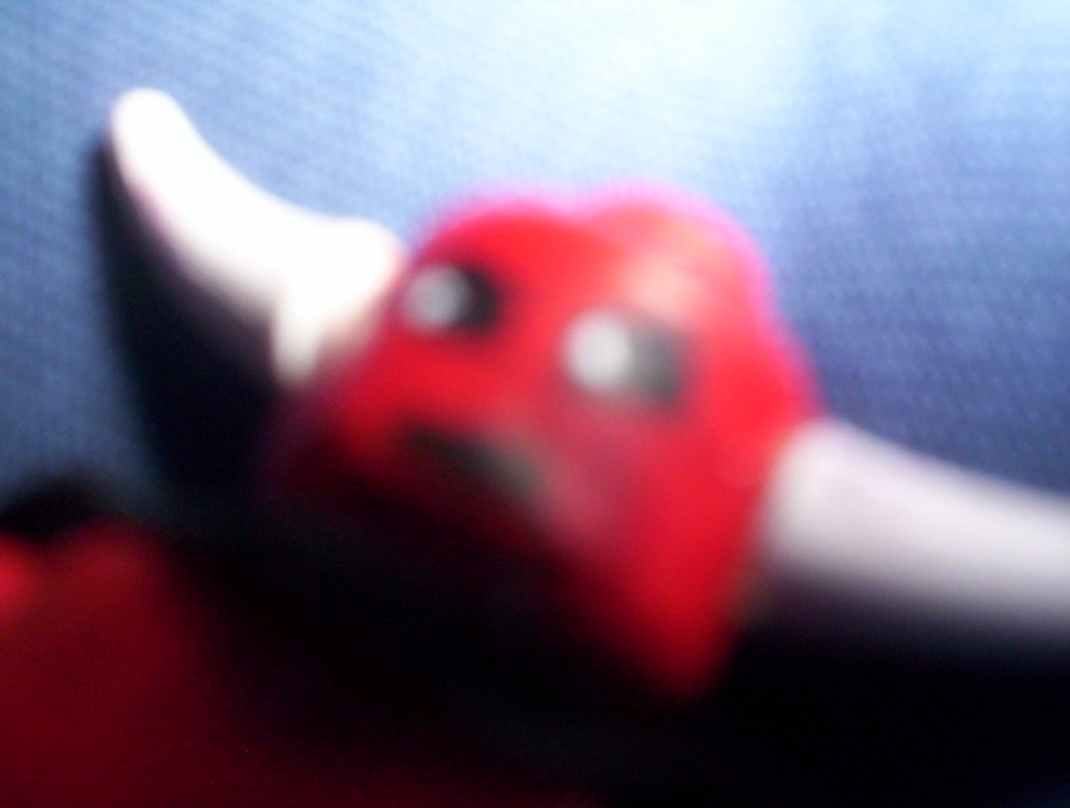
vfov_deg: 37.9
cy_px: 404
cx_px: 535
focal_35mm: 38
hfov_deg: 48.9
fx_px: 1177
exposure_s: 1/60
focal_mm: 4.99
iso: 140
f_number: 4.5
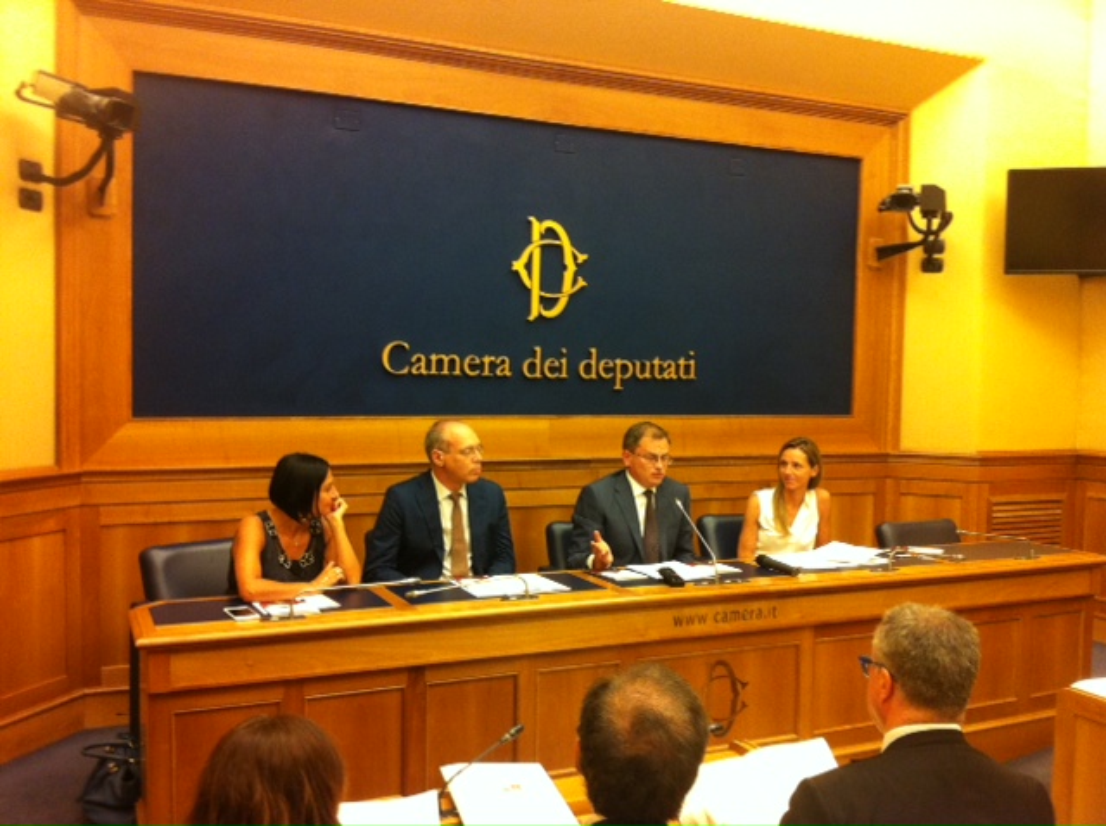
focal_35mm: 35
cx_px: 553
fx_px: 1117
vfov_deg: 40.6
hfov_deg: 52.7
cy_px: 413
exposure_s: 1/15
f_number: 2.8
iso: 160
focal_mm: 3.85
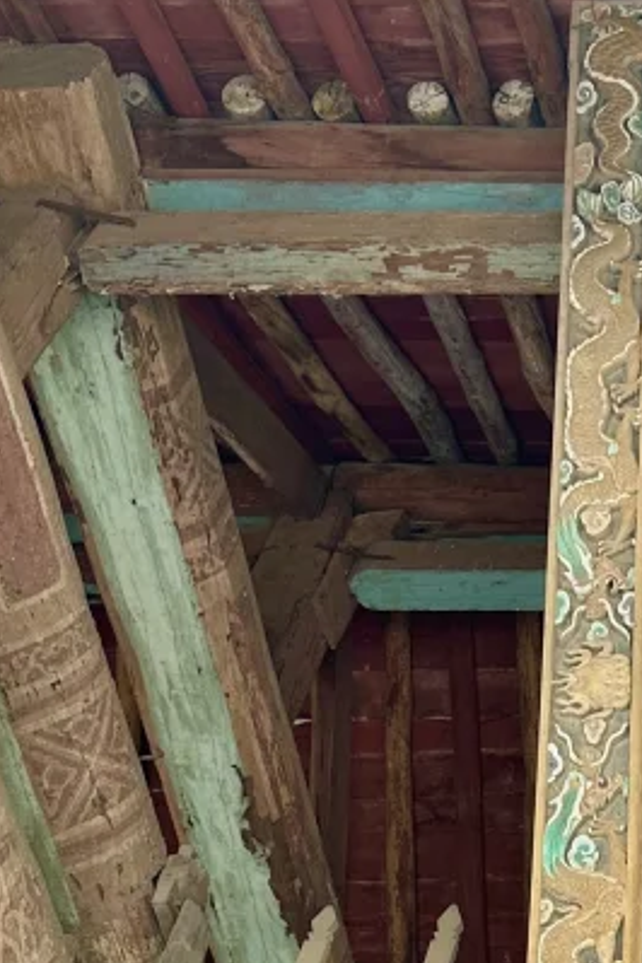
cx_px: 941
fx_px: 2407
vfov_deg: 21.8
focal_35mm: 90
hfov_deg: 14.3
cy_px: 961
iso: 64
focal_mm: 6.86
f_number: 1.78
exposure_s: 1/121
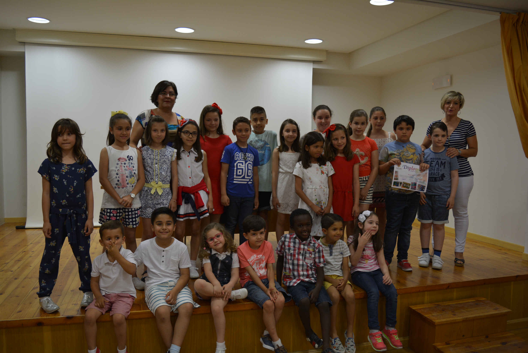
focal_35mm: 30
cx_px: 264
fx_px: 440
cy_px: 176
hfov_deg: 61.9
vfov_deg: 43.7
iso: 400
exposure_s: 1/80
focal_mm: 20
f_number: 4.5
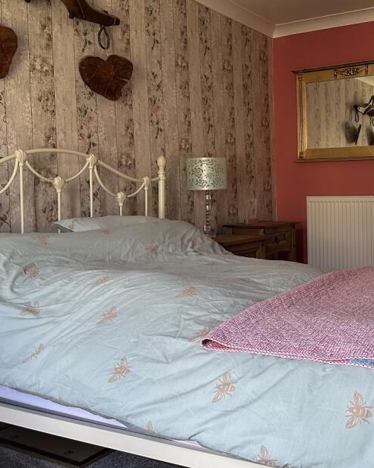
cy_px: 205
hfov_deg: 37.0
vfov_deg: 46.7
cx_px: 296
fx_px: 540
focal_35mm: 39
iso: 250
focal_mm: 6.86
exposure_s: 1/105
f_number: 1.78
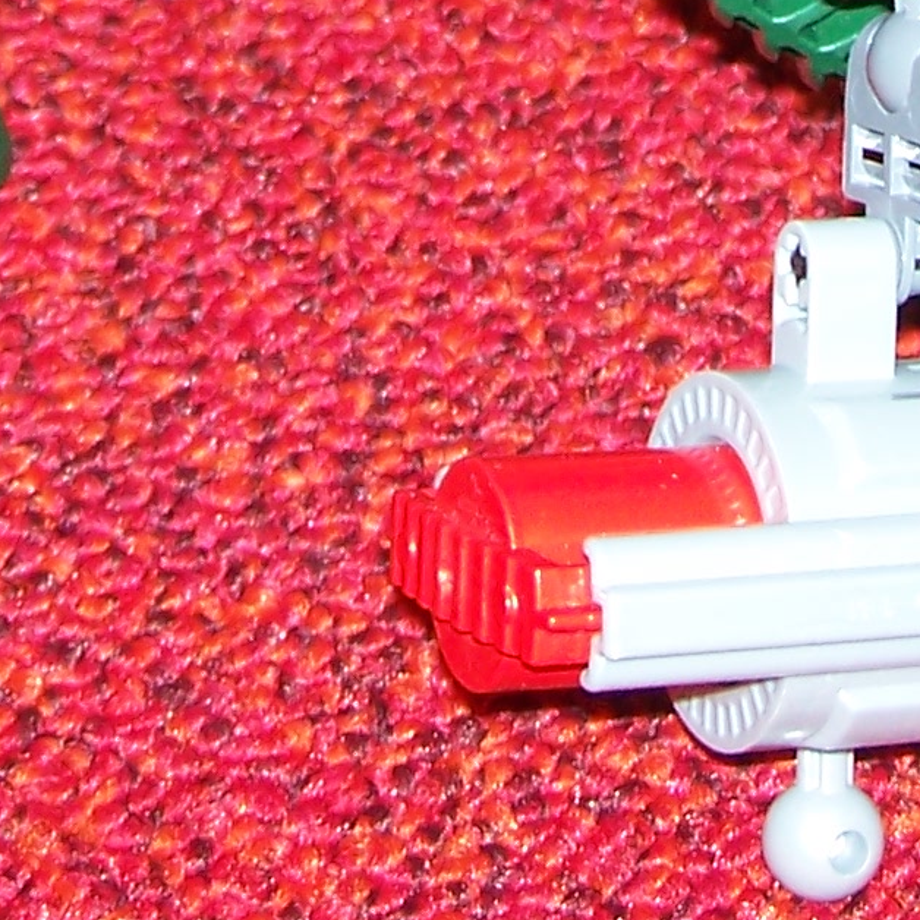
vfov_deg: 9.8
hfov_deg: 10.3
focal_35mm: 170
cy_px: -628
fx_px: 5112
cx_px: 432
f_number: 2.8
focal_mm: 7.8
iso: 125
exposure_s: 1/60
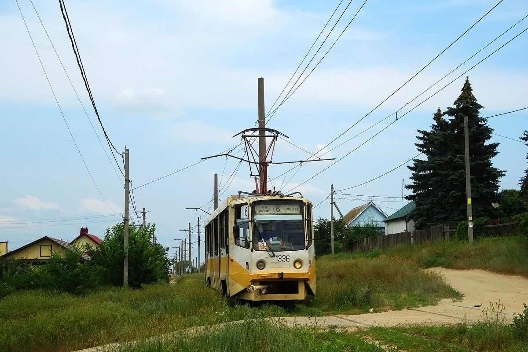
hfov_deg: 40.3
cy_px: 176
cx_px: 264
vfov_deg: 27.5
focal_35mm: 49
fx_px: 719
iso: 125
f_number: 7.1
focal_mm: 18.23
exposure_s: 1/500
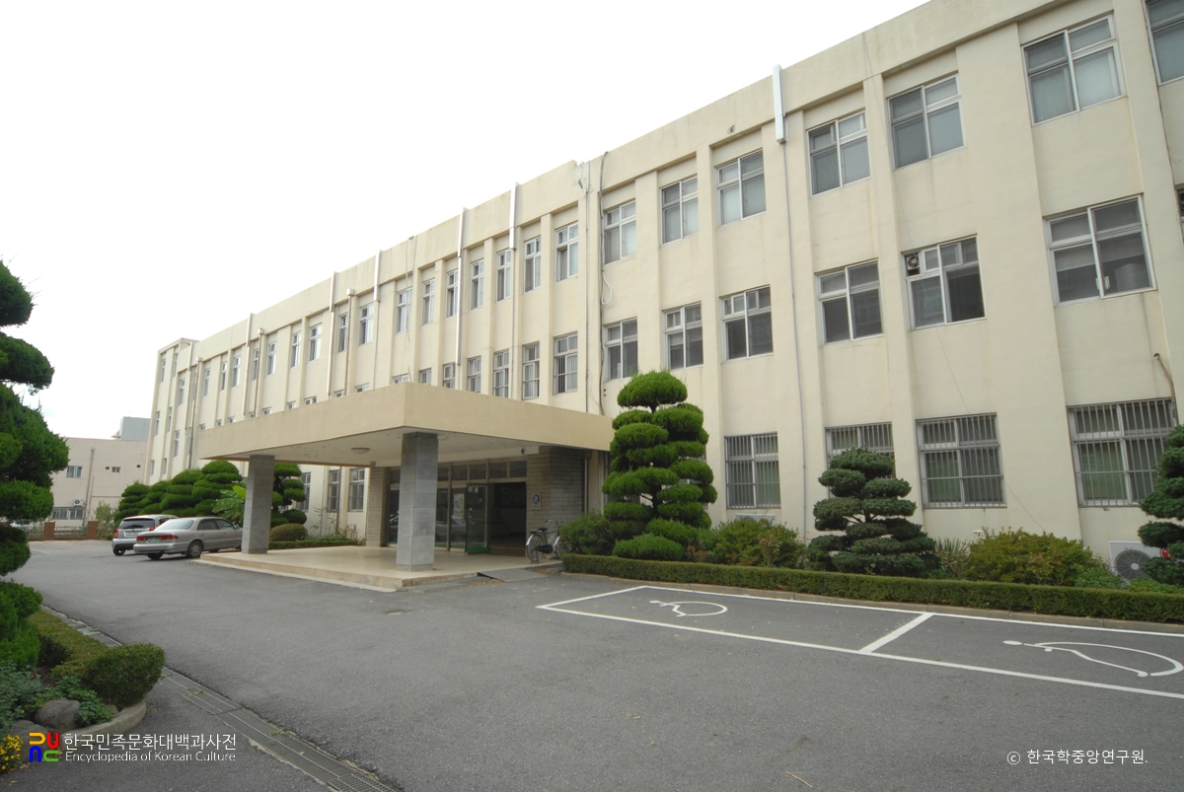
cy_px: 396
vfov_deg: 67.5
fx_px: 593
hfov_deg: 89.9
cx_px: 592
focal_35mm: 18
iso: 160
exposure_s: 1/320
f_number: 4.5
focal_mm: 12
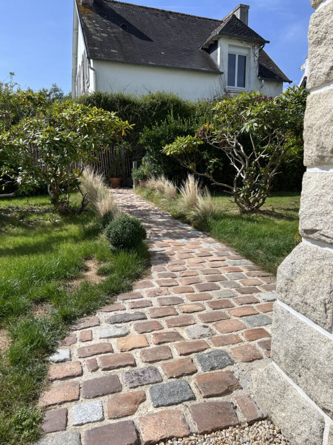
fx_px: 333
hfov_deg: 53.1
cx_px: 166
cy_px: 222
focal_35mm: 26
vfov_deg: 67.3
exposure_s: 1/4831
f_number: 1.5
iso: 50
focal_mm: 5.7
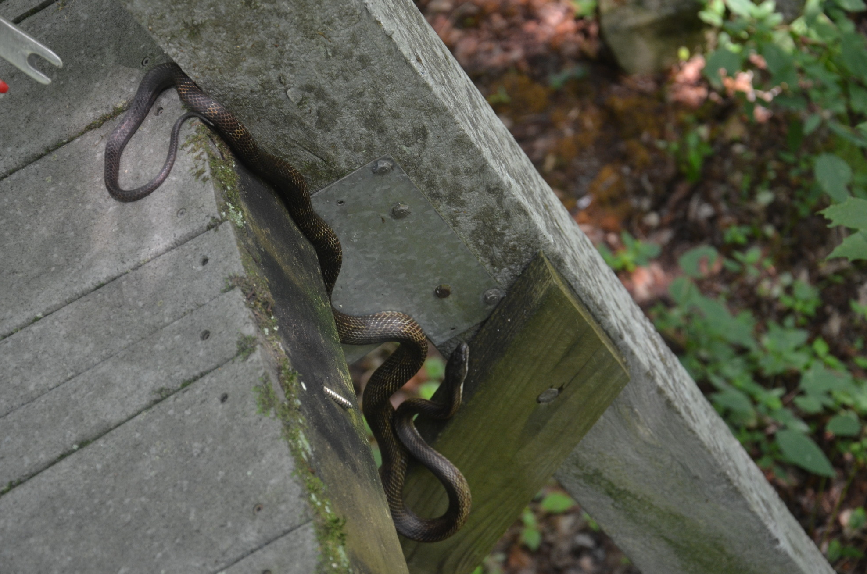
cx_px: 435
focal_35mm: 88
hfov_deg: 23.2
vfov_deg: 15.5
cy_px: 286
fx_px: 2115
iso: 800
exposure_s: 1/60
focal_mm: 58
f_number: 5
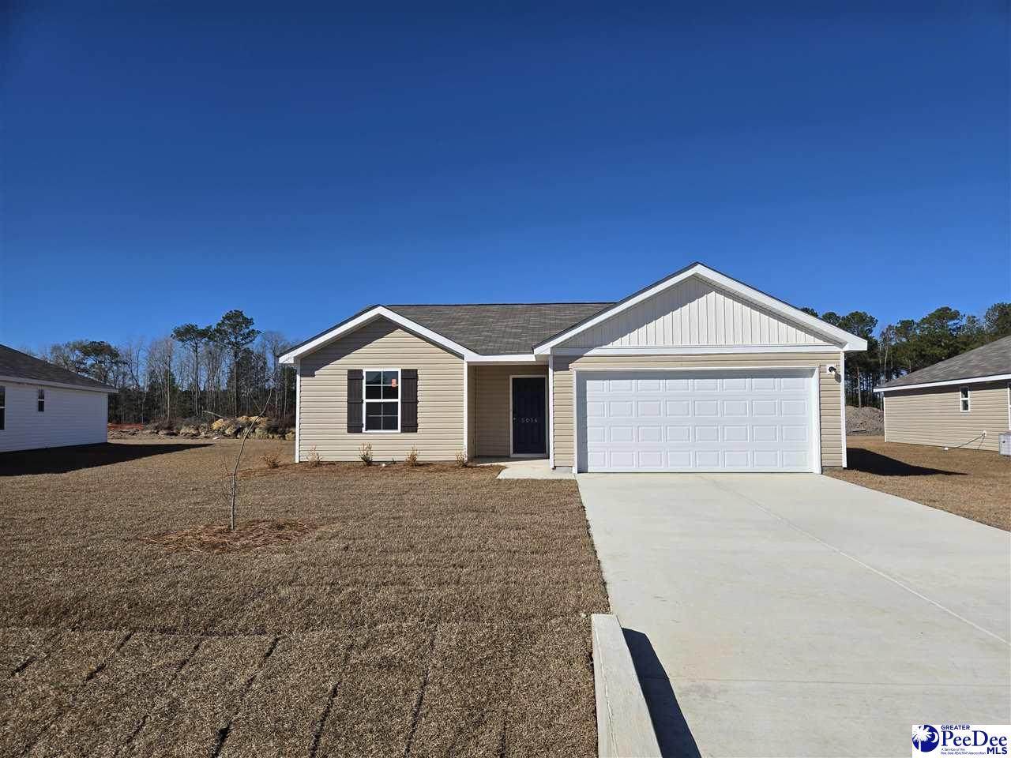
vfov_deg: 58.9
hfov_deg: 73.9
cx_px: 506
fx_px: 672
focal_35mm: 23
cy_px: 379
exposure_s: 1/3512
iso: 25
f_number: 1.8
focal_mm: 5.4
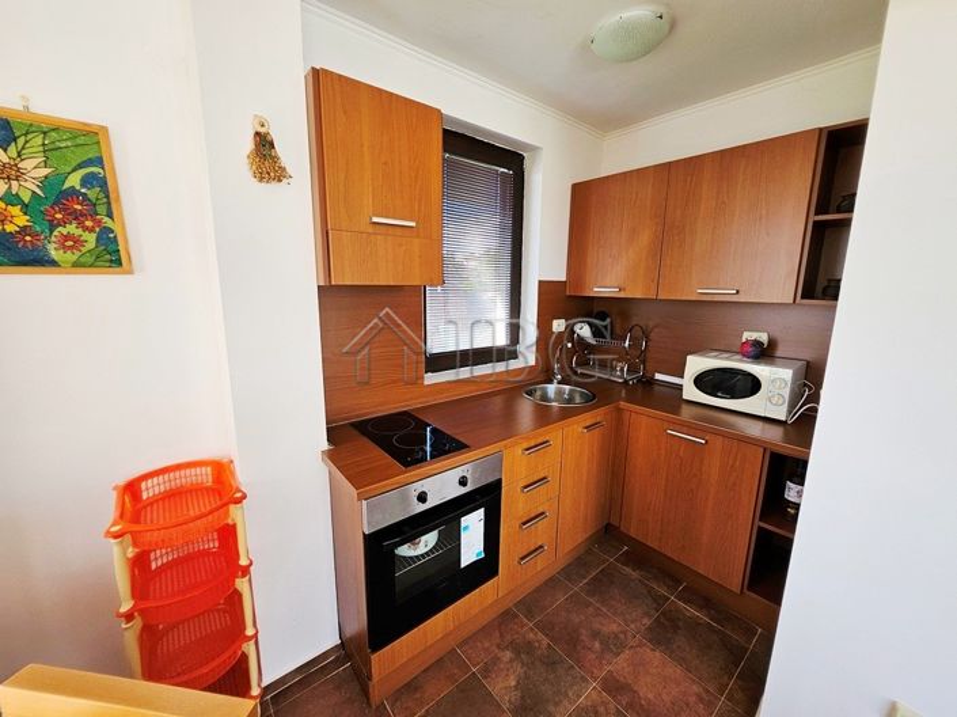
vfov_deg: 89.9
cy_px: 358
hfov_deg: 106.2
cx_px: 478
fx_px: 359
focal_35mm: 13
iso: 40
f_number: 2.2
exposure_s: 1/50
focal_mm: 1.7
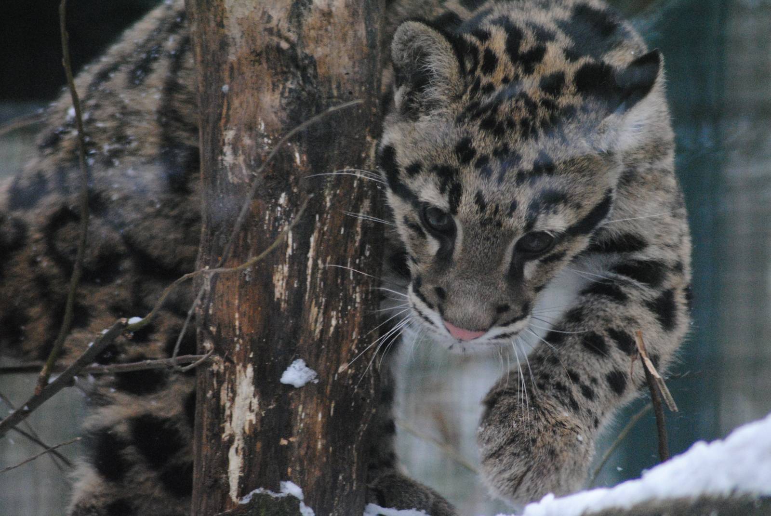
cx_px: 386
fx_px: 9649
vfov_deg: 3.1
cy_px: 258
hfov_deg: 4.6
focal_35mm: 450
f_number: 5.6
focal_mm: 300
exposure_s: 1/400
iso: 1600
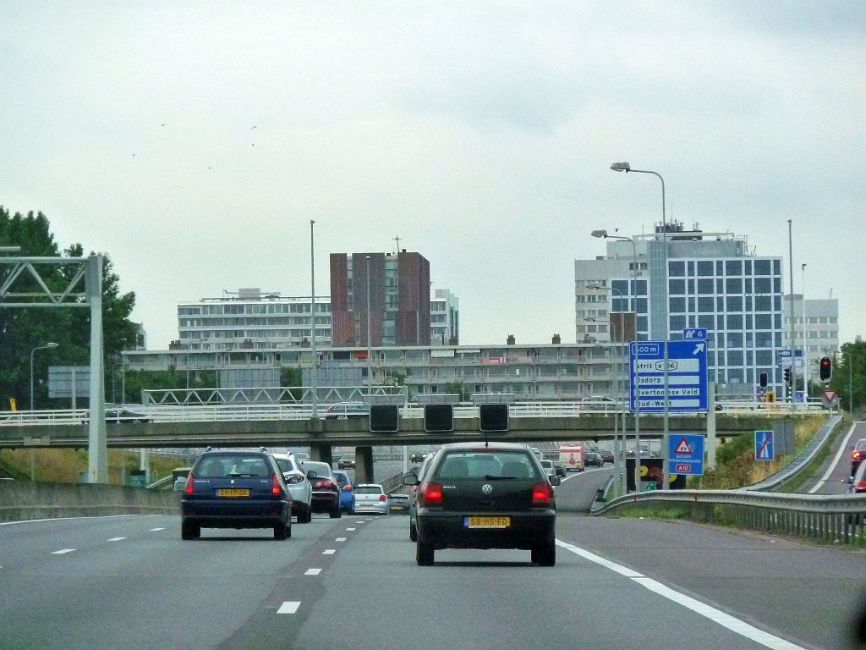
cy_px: 325
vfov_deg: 7.6
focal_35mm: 196
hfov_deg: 10.1
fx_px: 4903
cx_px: 433
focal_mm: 32.1
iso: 500
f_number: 4.5
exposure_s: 1/400
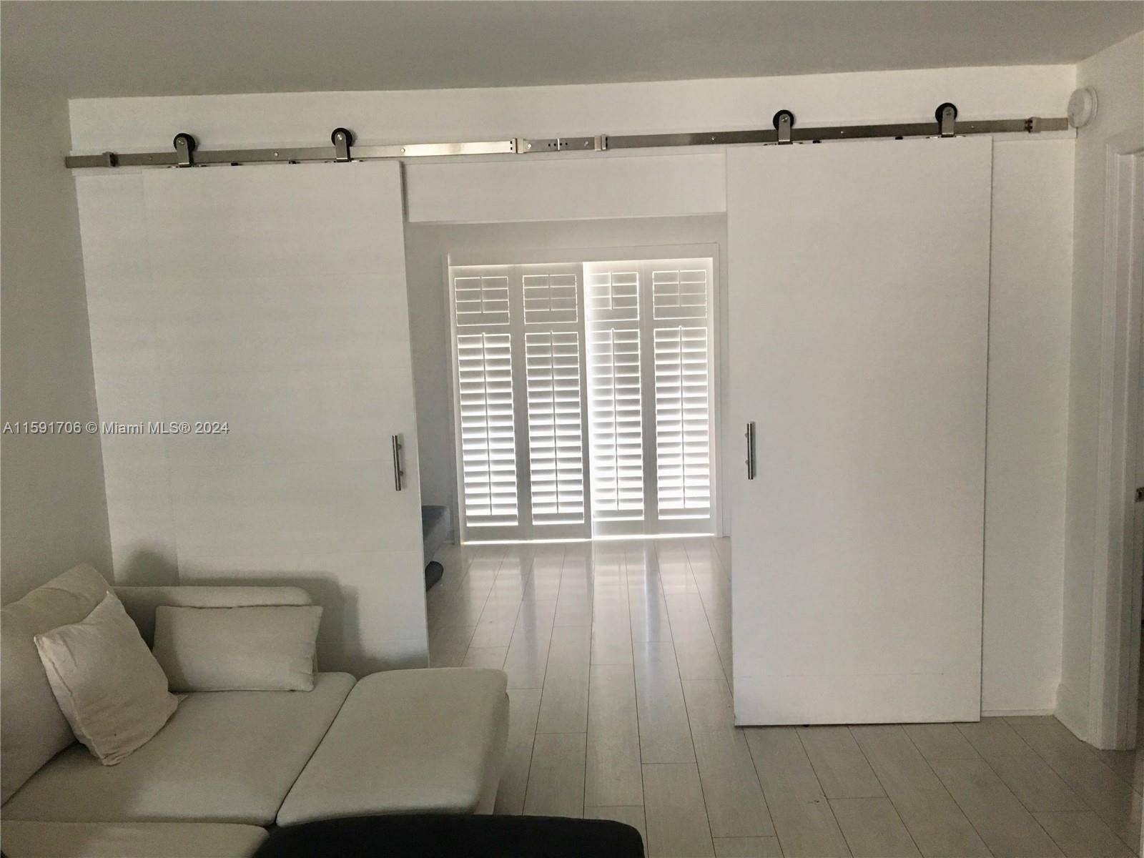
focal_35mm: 29
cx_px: 572
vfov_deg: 48.2
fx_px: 958
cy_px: 429
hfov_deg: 61.7
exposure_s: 1/15
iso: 64
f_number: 2.2
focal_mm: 4.15
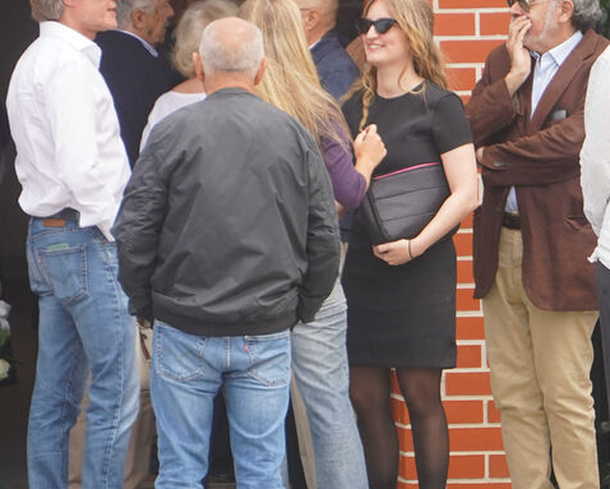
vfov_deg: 2.7
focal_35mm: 576
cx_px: 422
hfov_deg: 3.4
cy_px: 192
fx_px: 10405
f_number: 6.3
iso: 200
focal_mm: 210
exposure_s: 1/250
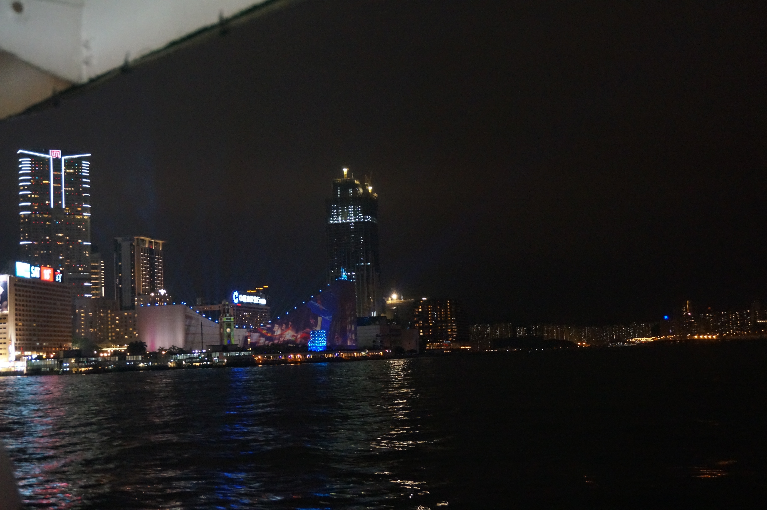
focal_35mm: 50
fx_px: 1053
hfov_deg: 40.0
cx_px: 384
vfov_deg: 27.2
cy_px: 255
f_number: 5
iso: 3200
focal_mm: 33
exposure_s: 1/25
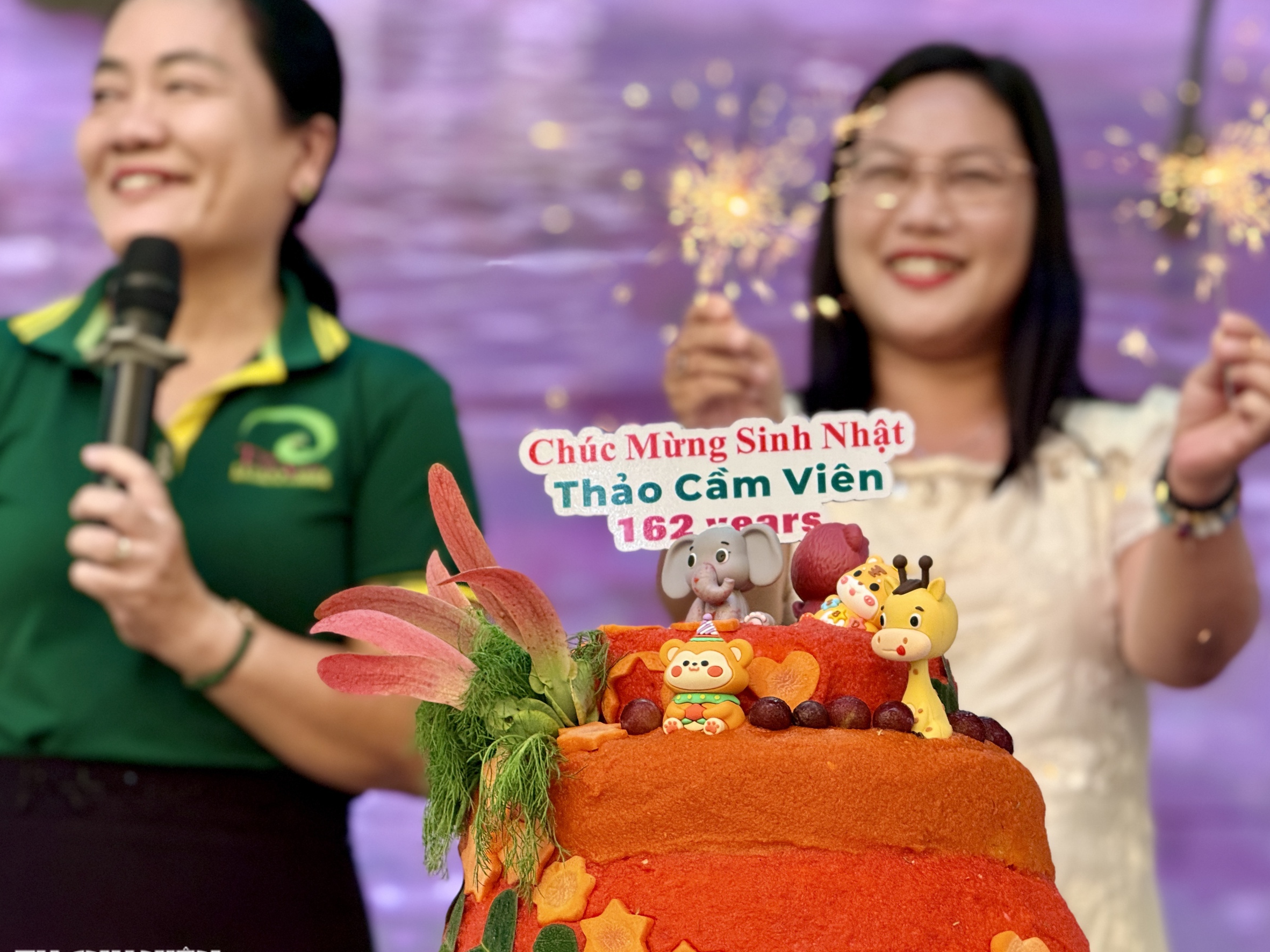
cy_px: 509
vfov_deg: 11.4
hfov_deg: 15.2
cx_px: 668
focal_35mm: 130
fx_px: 4769
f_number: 2.8
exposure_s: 1/124
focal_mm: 15.66
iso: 80
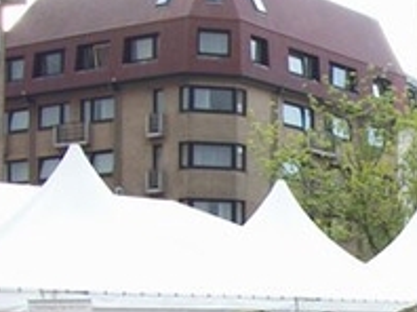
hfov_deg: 18.3
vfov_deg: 14.4
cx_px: 600
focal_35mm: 97
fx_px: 1167
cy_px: 445
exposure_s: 1/200
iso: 80
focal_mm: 5.7
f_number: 2.9
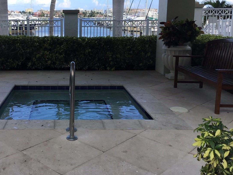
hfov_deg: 40.4
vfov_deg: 31.4
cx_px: 68
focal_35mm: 46
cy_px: 66
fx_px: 310
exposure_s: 1/532
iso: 25
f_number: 2.4
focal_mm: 3.3
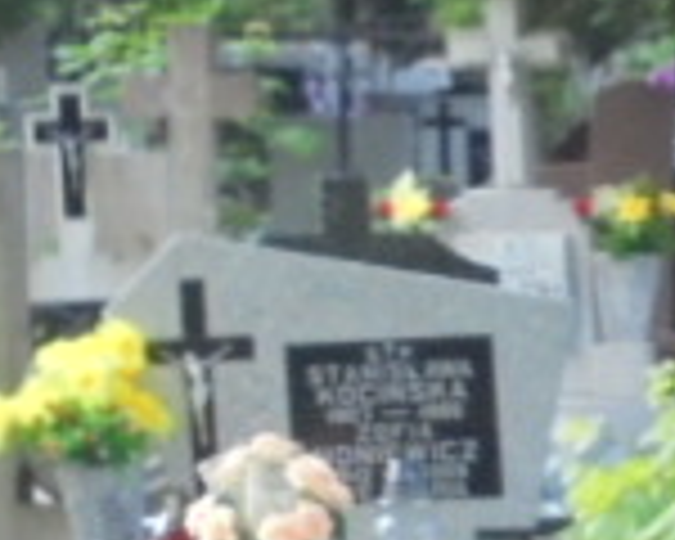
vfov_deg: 6.5
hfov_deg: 8.0
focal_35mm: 233
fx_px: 4655
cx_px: 1174
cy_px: 1017
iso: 400
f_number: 5.2
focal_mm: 10.1
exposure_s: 1/25
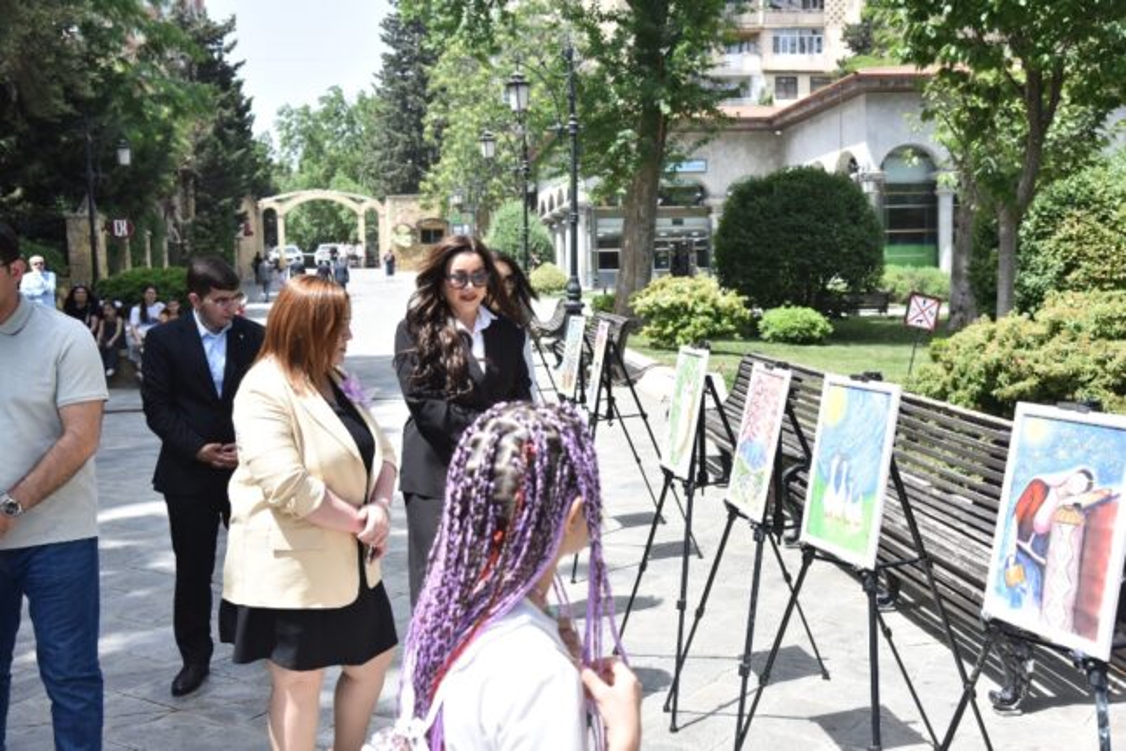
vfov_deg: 35.1
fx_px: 1188
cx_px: 563
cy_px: 376
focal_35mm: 38
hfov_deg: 50.7
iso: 500
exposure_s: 1/640
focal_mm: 38
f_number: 6.3
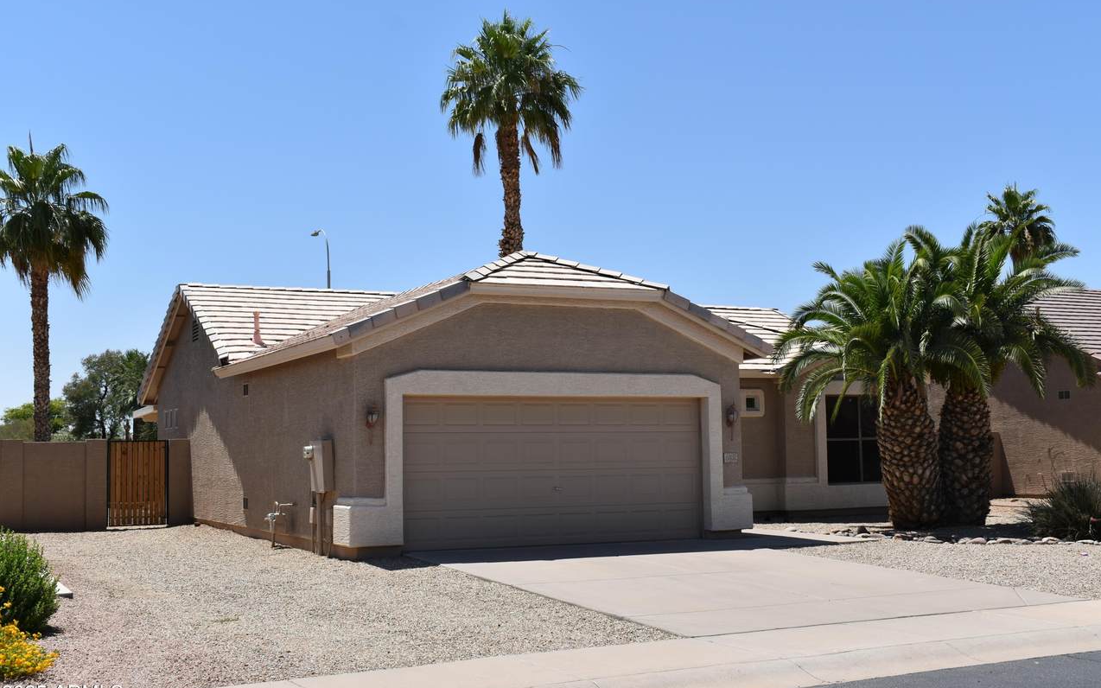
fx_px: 1290
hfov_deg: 46.2
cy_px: 358
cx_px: 552
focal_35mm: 43
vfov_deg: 29.9
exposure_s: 1/400
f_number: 9
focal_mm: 28
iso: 100
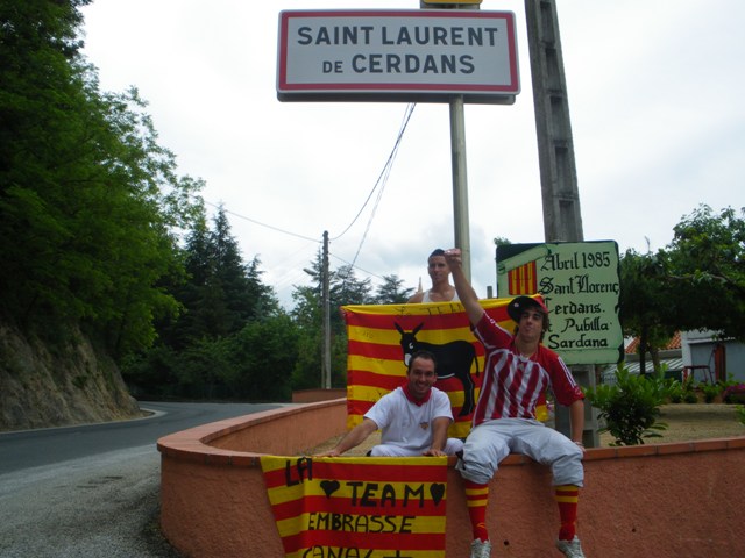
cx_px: 372
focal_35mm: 36
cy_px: 279
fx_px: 775
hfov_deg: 51.4
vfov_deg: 39.7
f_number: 5.4
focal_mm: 6.3
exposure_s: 1/320
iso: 64
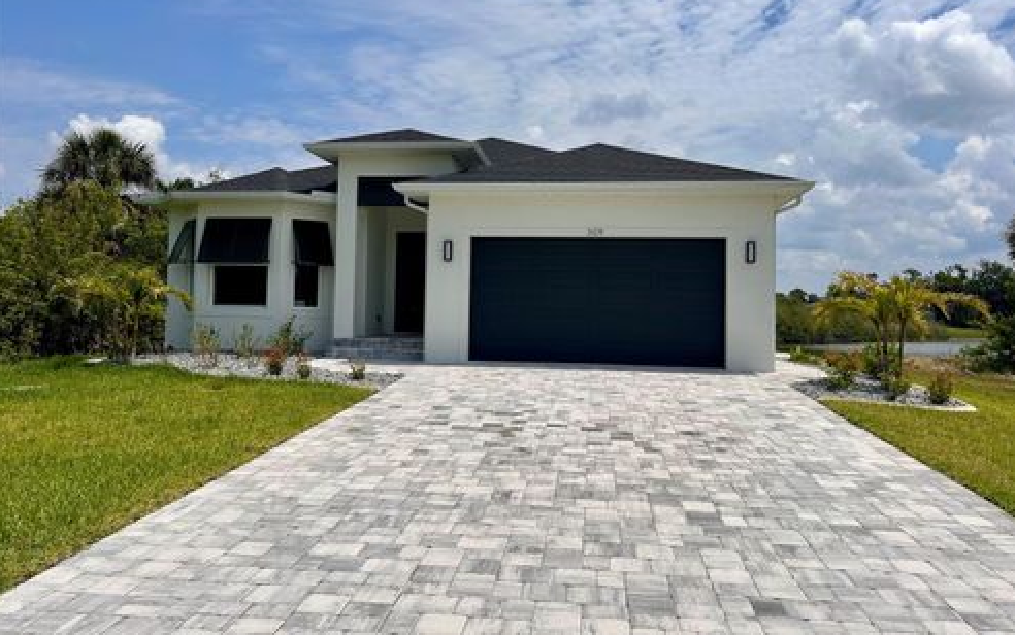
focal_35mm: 28
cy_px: 263
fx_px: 775
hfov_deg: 66.4
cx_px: 505
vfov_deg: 44.4
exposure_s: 1/11364
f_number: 1.5
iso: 50
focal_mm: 5.7
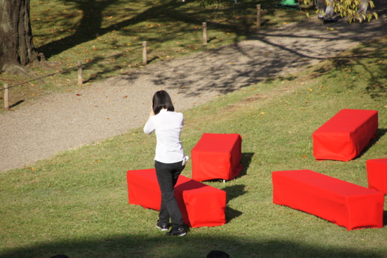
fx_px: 3222
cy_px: 129
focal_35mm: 300
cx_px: 194
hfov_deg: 6.9
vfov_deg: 4.6
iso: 200
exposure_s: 1/800
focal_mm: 200
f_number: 6.3
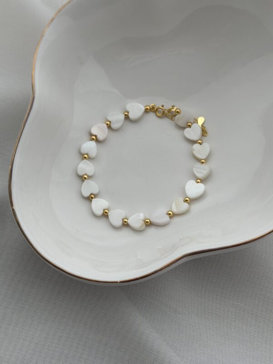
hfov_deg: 30.3
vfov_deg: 39.7
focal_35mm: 48
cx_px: 136
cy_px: 182
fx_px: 505
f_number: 1.78
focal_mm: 6.86
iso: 80
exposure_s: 1/231
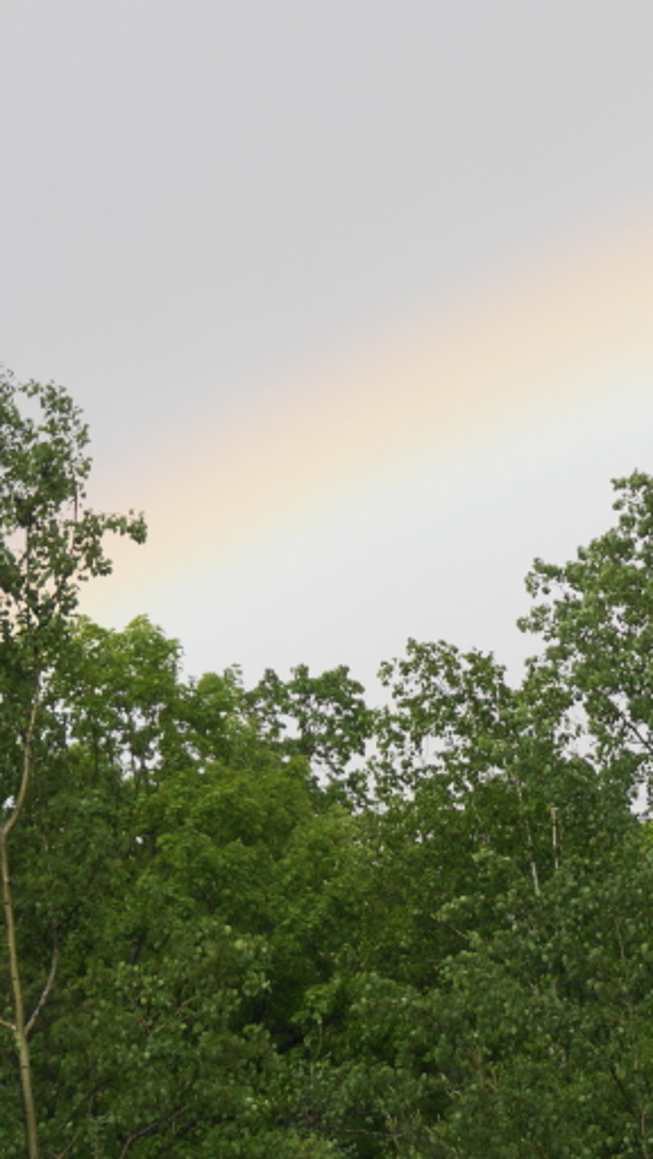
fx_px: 6608
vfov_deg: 10.0
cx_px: 508
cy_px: 469
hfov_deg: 5.7
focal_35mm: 215
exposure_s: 1/125
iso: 125
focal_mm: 70
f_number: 5
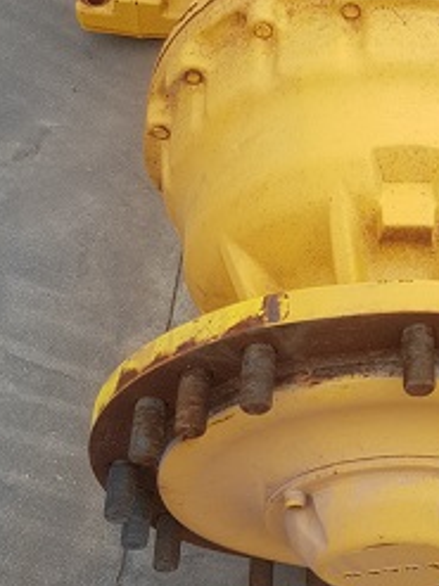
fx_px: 1151
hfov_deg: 20.9
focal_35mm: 68
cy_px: 216
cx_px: 441
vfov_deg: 28.5
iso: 40
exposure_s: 1/1408
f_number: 1.7
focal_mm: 4.2
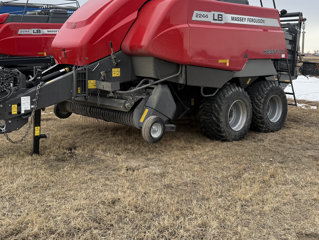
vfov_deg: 34.4
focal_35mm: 41
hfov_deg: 45.8
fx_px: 378
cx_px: 153
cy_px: 60
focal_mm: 6.76
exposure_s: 1/1464
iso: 80
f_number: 1.78
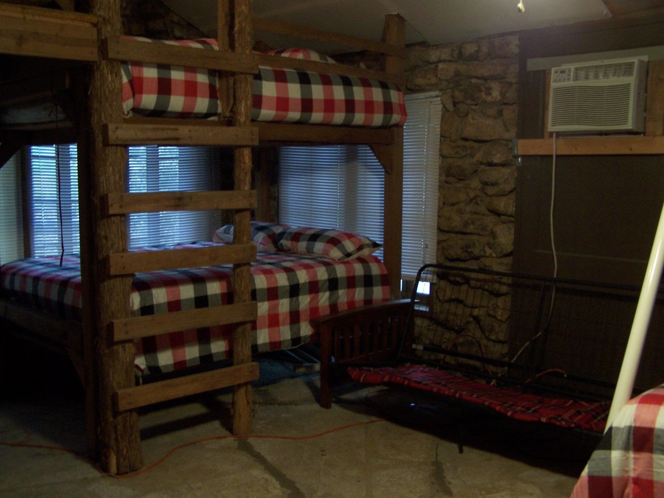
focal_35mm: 38
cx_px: 332
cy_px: 249
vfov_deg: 37.7
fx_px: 729
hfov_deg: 49.0
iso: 140
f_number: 2.8
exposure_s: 1/8
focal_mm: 6.3
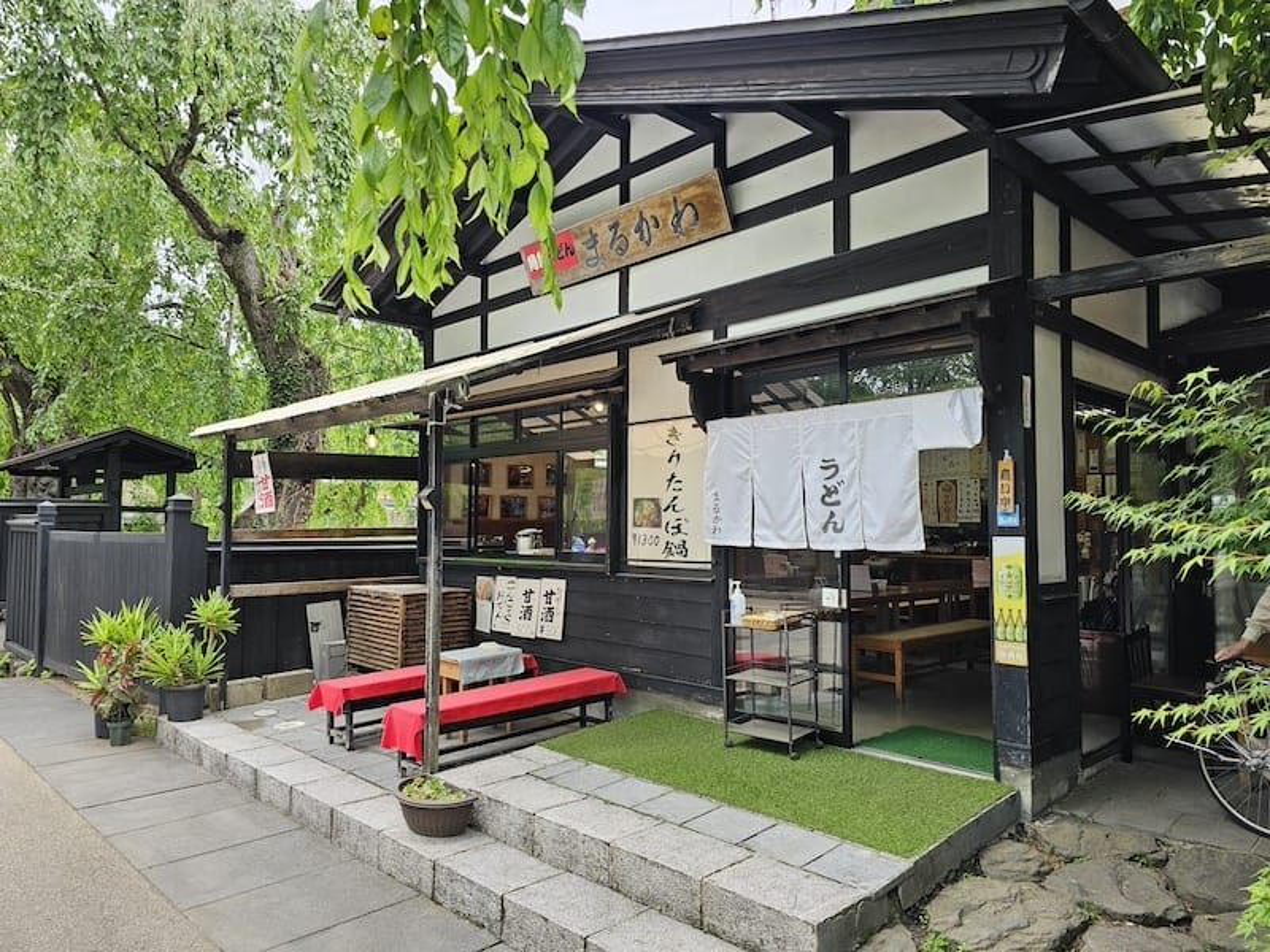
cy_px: 476
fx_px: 844
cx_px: 635
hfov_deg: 73.9
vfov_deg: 58.9
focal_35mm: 23
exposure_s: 1/120
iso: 20
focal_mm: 6.3
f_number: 1.7
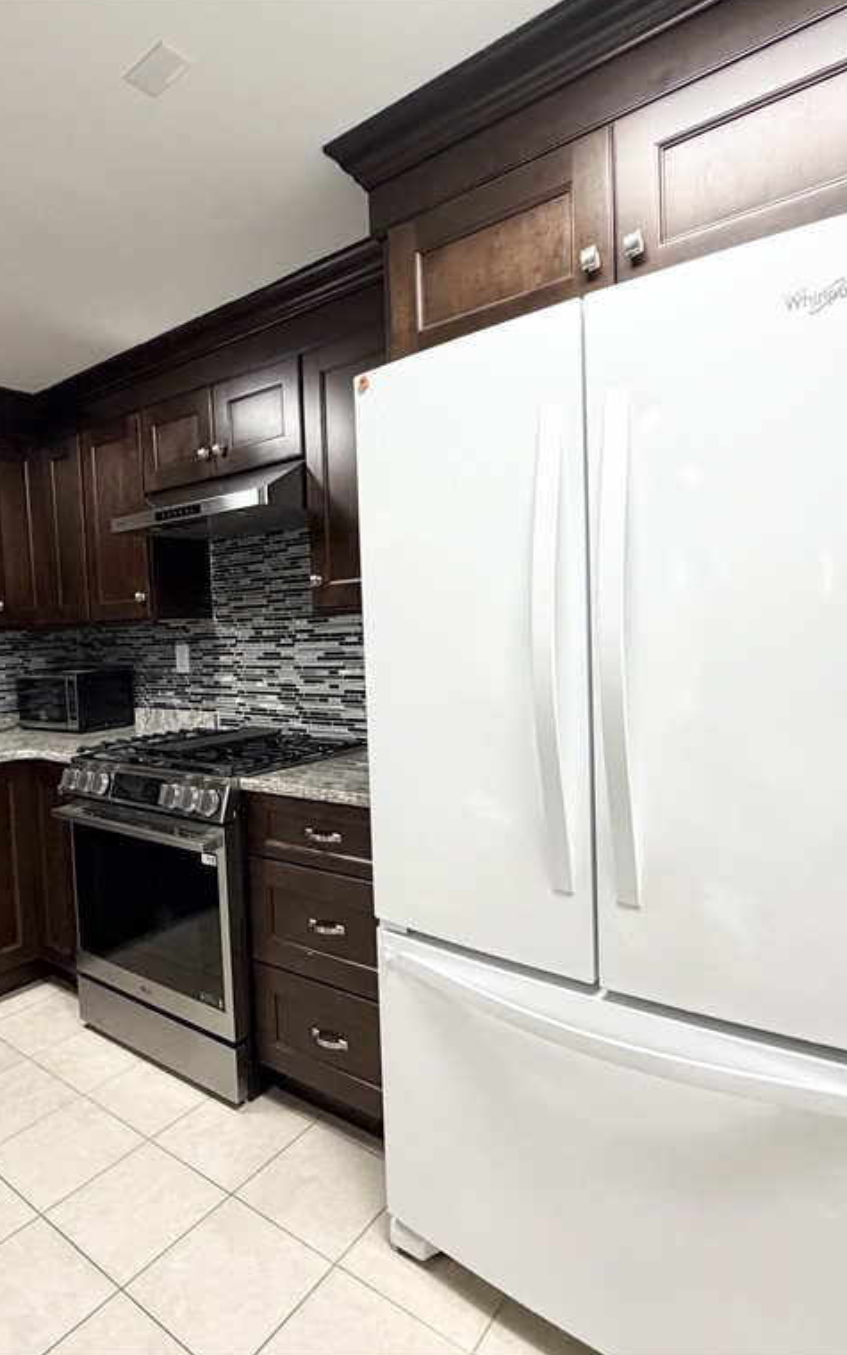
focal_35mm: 20
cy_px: 676
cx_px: 305
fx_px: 739
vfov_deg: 85.1
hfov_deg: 58.7
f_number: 2.2
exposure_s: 1/120
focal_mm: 2.22
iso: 320
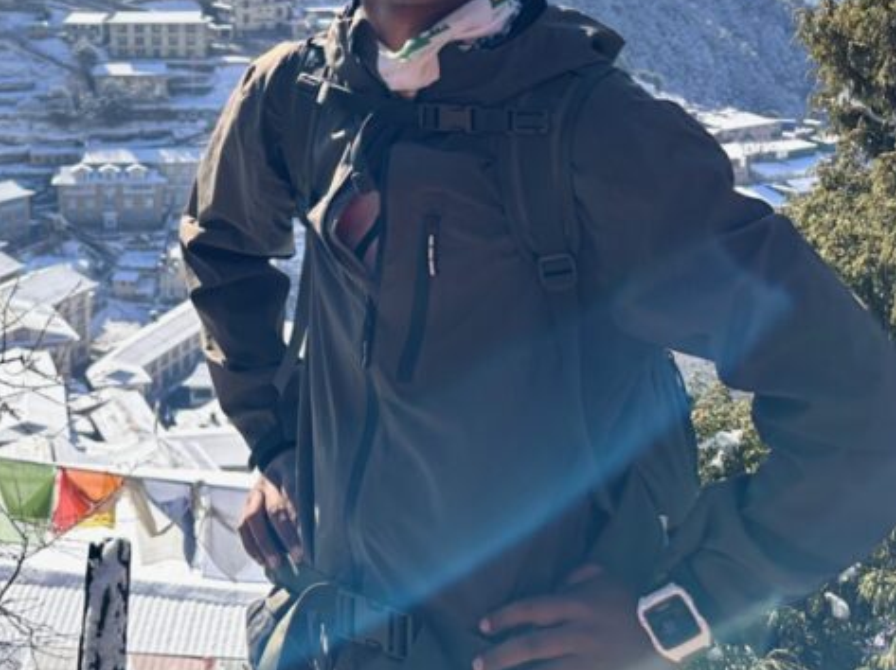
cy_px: -23
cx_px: 78
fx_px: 1345
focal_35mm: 52
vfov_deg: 26.3
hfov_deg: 34.6
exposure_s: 1/3597
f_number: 1.78
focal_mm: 6.86
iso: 80
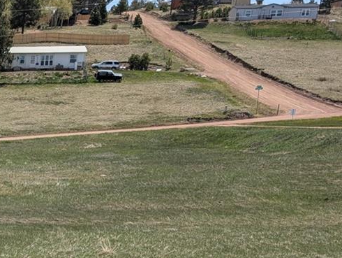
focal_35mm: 78
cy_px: 372
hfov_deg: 21.2
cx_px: -168
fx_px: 772
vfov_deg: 17.3
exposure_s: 1/1193
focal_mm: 6.9
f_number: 1.68
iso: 21
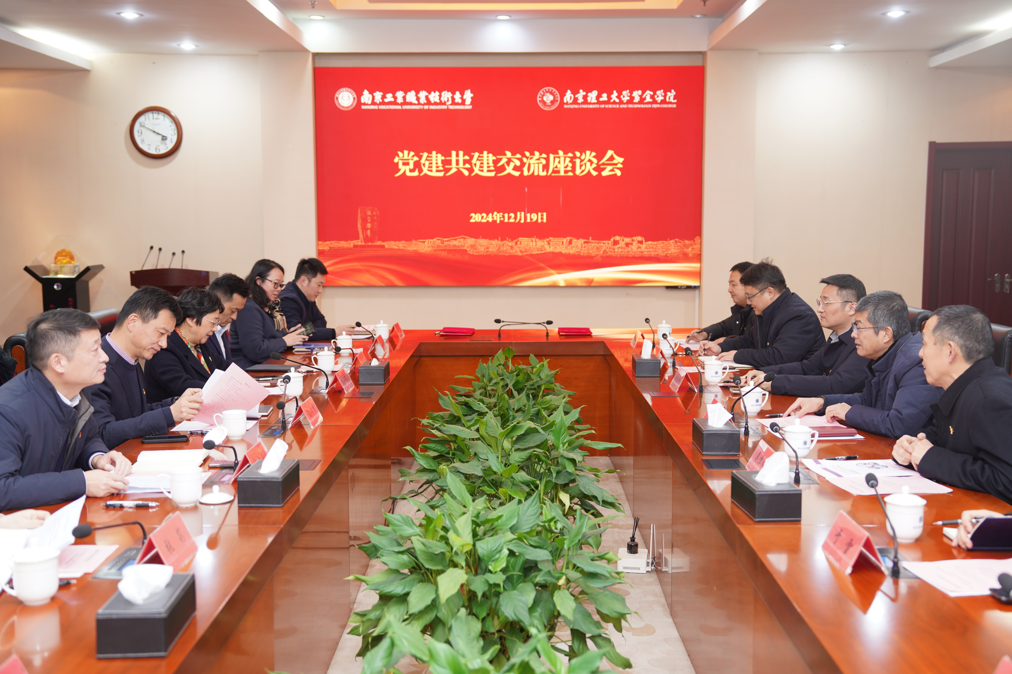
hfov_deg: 47.4
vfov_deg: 32.6
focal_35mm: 41
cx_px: 506
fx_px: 1152
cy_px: 337
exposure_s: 1/60
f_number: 2.8
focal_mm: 41
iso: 400
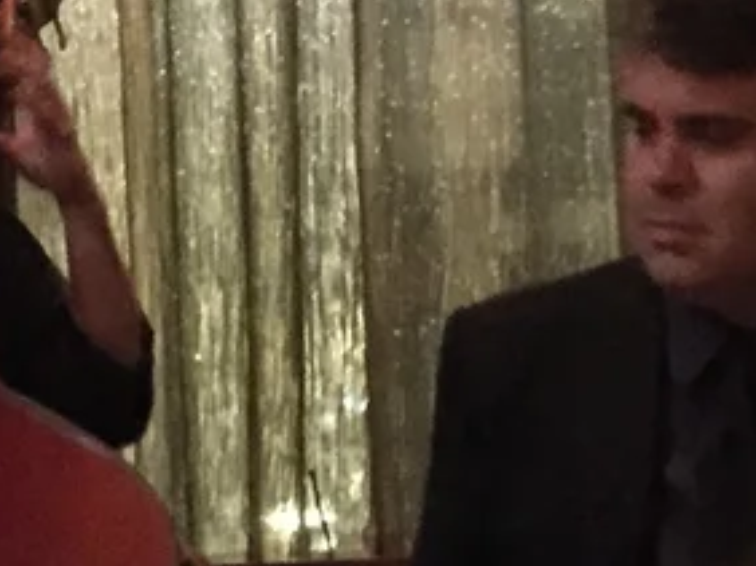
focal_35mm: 144
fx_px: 3142
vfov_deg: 10.3
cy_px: 376
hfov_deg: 13.7
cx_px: 233
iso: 2000
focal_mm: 4.15
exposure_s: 1/15
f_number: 2.2
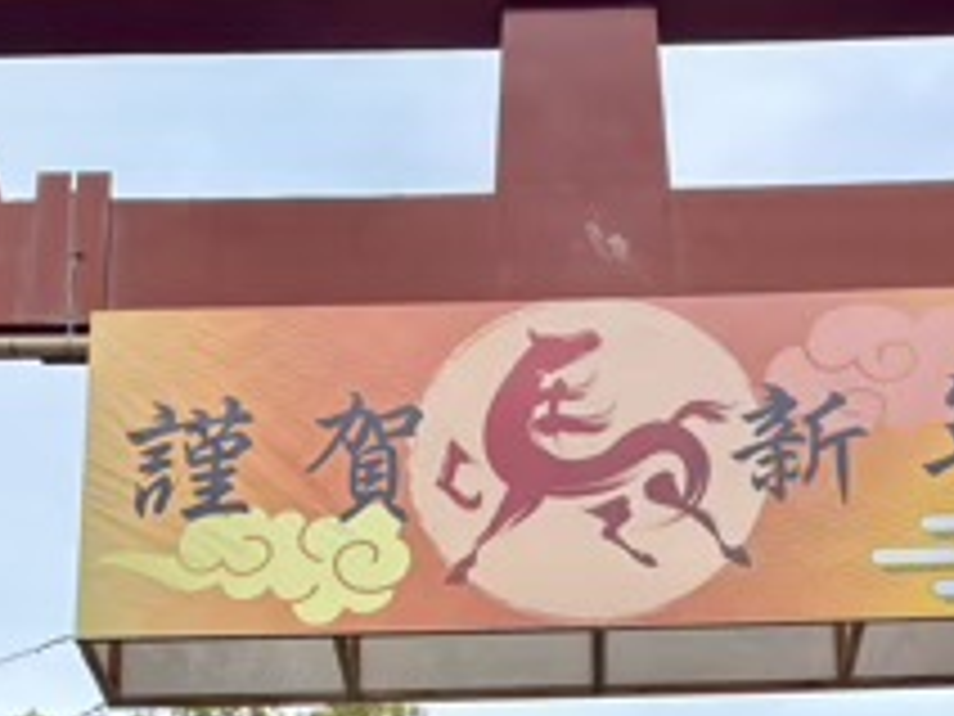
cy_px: 880
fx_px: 2370
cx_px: 540
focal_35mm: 86
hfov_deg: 22.7
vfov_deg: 16.4
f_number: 1.6
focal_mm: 5.96
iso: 50
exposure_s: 1/364
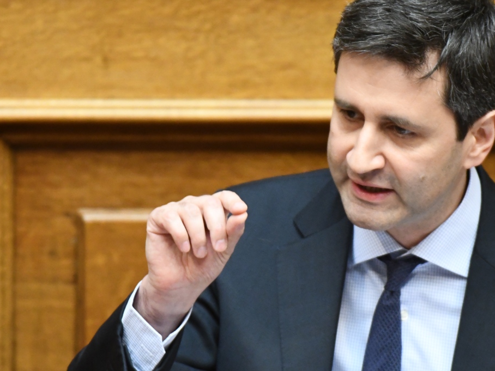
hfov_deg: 1.8
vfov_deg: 1.4
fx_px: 15515
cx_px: 256
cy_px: 186
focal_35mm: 1085
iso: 5600
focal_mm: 500
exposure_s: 1/320
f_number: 4
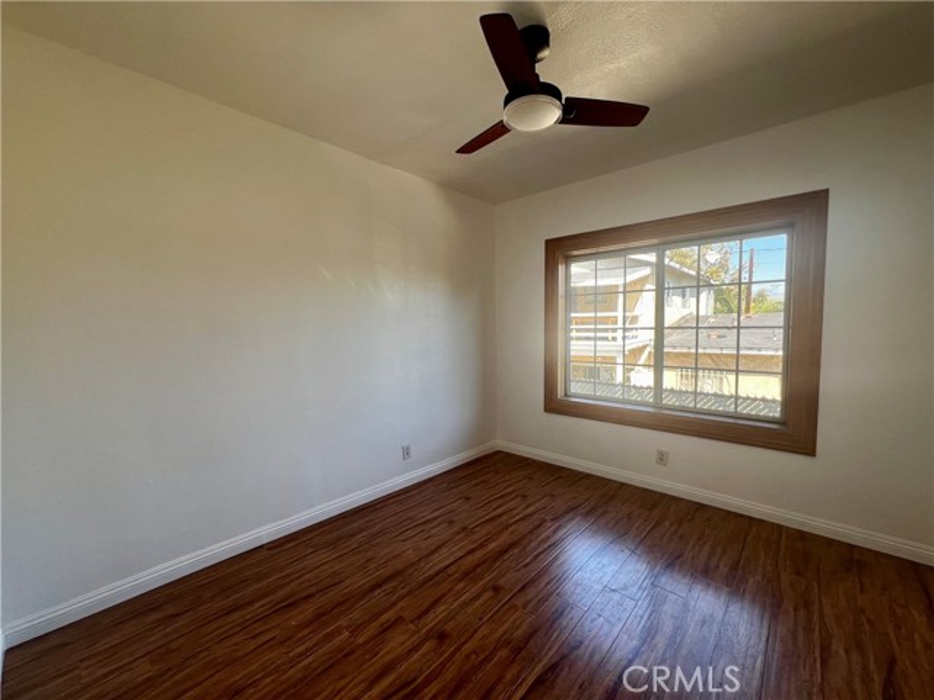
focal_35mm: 13
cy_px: 350
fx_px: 351
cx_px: 467
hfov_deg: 106.2
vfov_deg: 89.9
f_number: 1.8
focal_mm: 1.57
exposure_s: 1/99
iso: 32
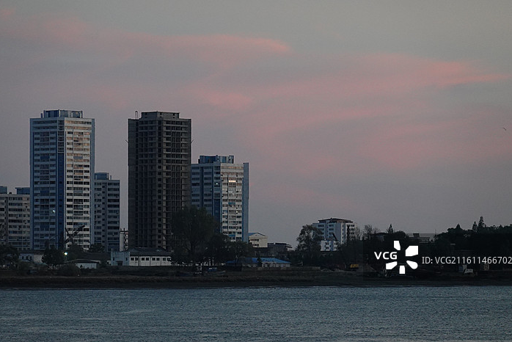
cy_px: 166
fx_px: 2803
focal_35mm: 197
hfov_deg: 10.4
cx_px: 233
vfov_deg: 7.0
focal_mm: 62.36
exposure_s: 1/80
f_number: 4.5
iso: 800
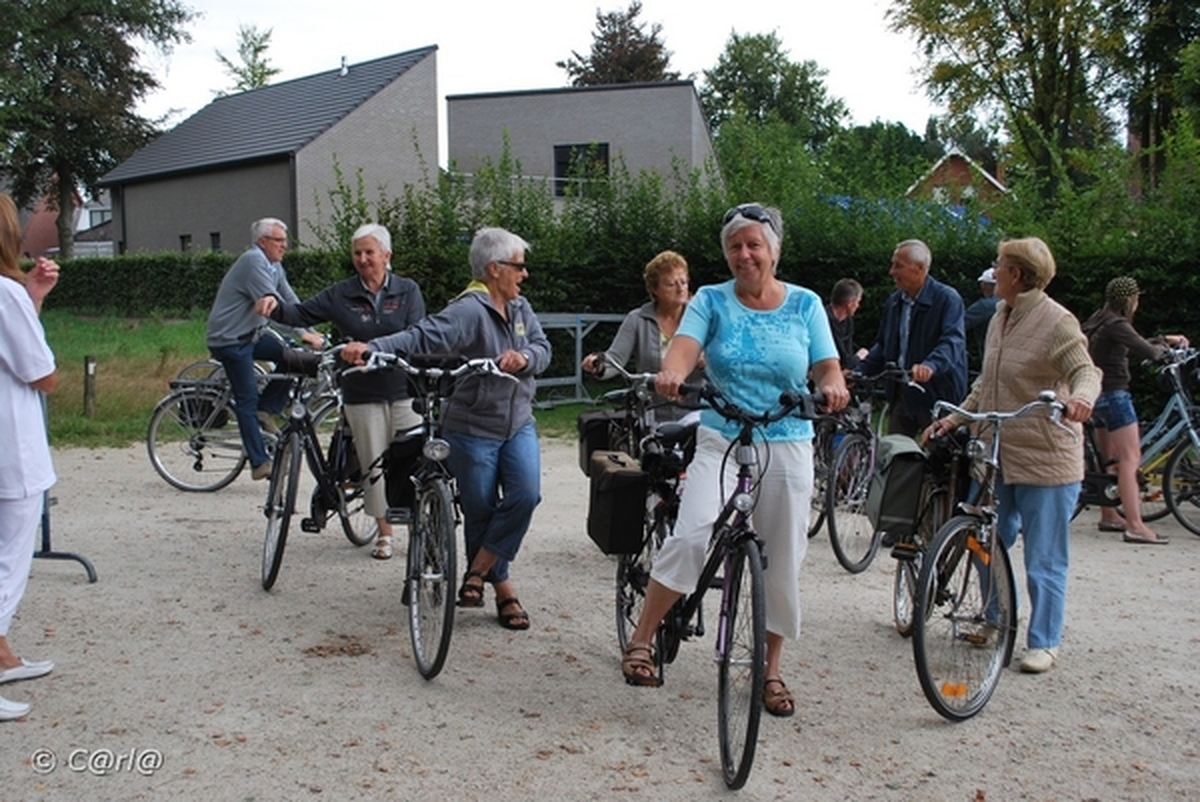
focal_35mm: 39
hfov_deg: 49.5
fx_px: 1301
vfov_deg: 34.3
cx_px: 600
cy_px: 401
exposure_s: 1/125
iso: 160
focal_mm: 26
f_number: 5.6
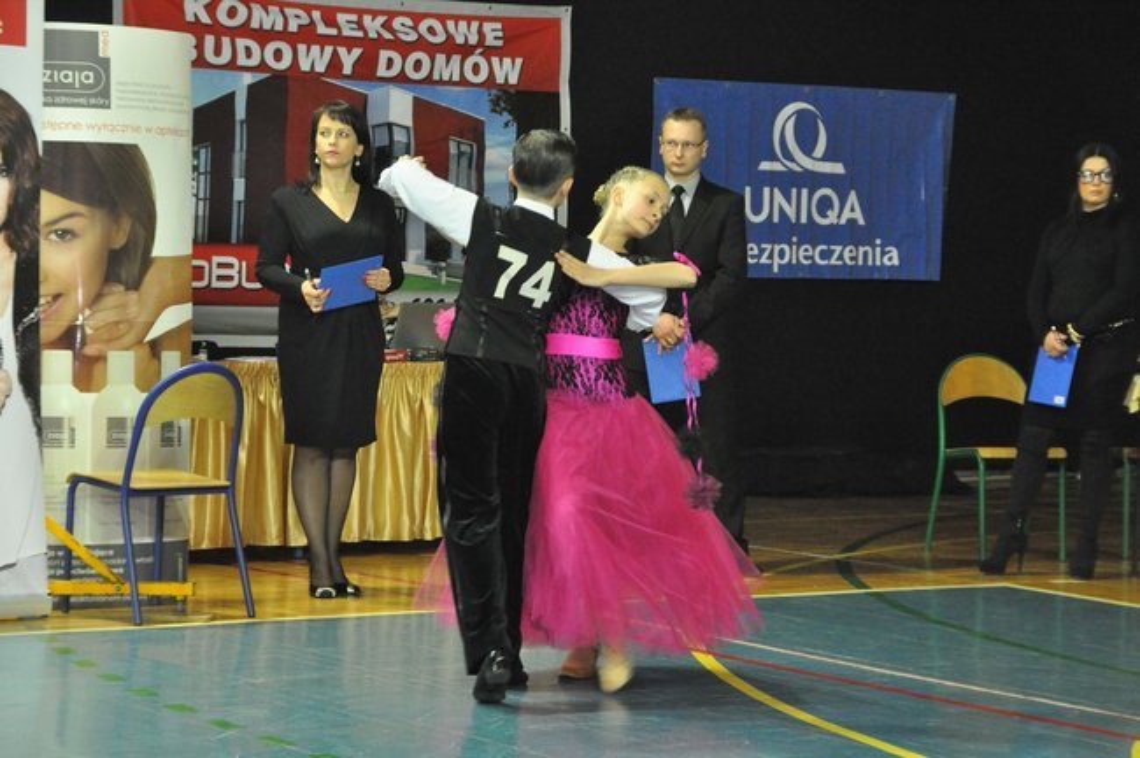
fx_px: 3084
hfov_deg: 20.9
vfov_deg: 14.0
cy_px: 379
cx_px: 570
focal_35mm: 98
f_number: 6.3
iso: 3200
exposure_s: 1/60
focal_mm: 65
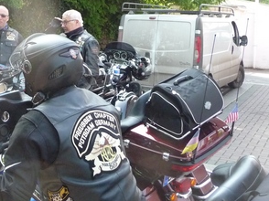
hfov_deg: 30.3
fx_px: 474
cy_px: 35
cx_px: 26
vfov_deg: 23.6
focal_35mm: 61
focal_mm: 4.7
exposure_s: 1/250
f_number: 3.3
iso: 400
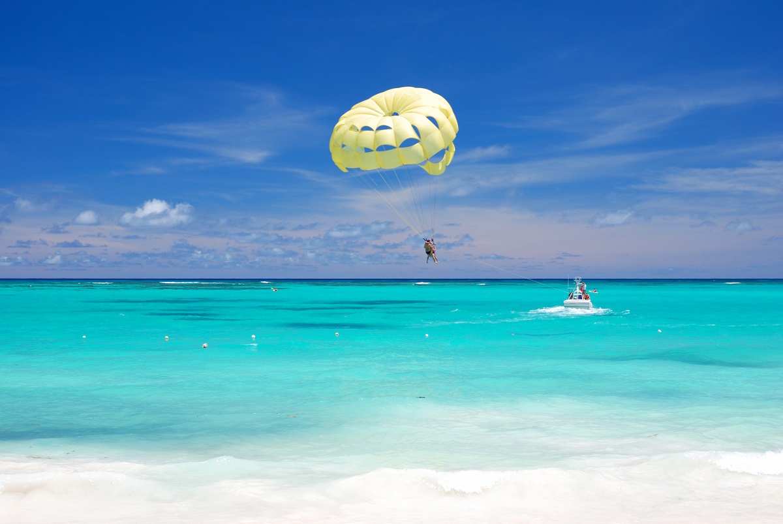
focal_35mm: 52
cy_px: 262
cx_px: 392
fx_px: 1143
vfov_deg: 25.8
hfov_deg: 37.8
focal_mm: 35
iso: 100
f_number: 6.3
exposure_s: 1/125
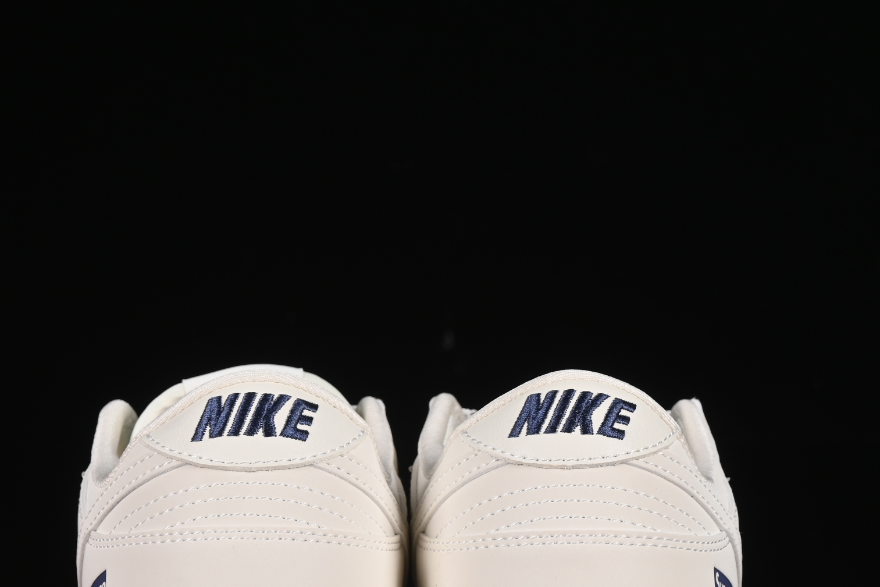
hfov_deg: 14.9
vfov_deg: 9.9
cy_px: 406
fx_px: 3373
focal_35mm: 138
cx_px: 416
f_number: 8
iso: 160
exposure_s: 1/100
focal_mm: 50
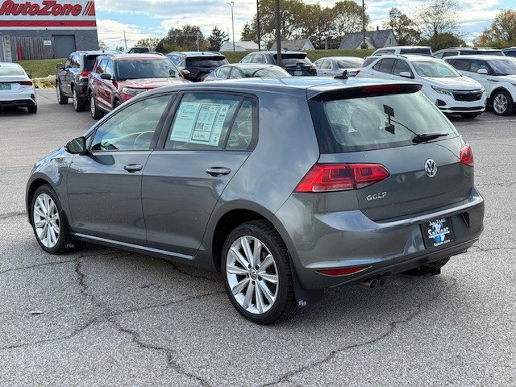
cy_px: 194
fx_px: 716
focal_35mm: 48
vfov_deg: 30.3
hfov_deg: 39.7
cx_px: 258
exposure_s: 1/928
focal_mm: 6.76
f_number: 1.78
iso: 100
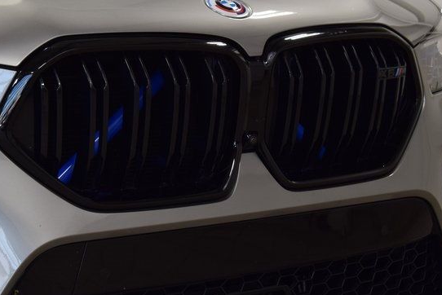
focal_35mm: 102
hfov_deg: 19.9
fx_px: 1253
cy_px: 186
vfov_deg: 13.4
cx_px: 113
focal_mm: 36
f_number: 7.1
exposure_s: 1/30
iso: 400
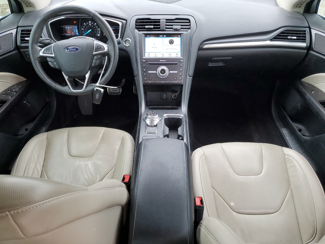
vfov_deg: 53.1
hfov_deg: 67.3
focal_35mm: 26
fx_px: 244
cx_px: 162
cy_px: 122
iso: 94
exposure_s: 1/120
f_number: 1.5
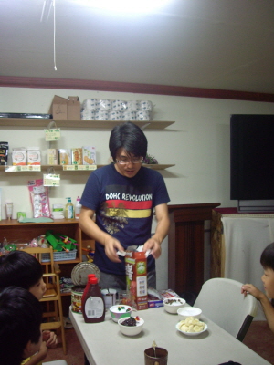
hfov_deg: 37.7
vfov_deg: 49.0
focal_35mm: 38
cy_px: 182
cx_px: 137
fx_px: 401
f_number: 2.7
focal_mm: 6.2
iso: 200
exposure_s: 1/20
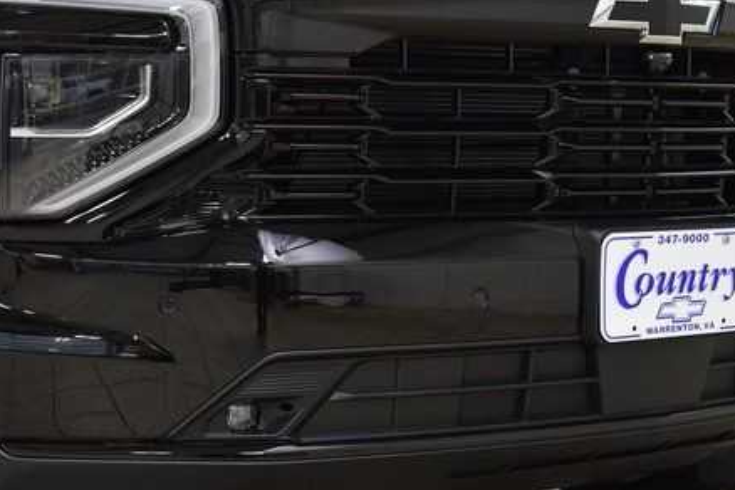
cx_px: 398
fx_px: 1566
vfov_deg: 17.8
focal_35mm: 77
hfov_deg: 26.4
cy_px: 273
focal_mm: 35
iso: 1600
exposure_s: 1/60
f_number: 4
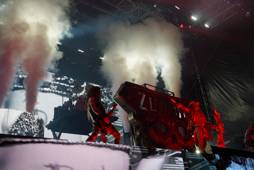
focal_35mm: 35
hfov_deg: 54.4
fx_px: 247
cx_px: 127
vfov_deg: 37.9
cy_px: 85
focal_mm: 35
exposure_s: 1/60
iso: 100
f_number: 4.5
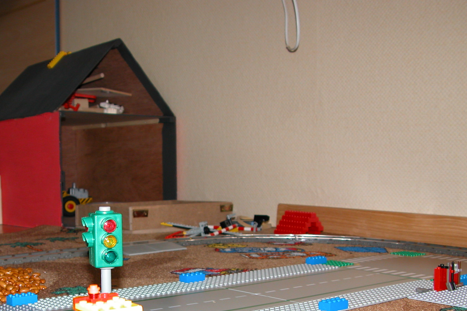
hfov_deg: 35.8
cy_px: 261
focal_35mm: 55
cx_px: 145
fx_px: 714
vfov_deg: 24.1
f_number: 2.8
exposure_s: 1/60
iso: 100
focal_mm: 8.9
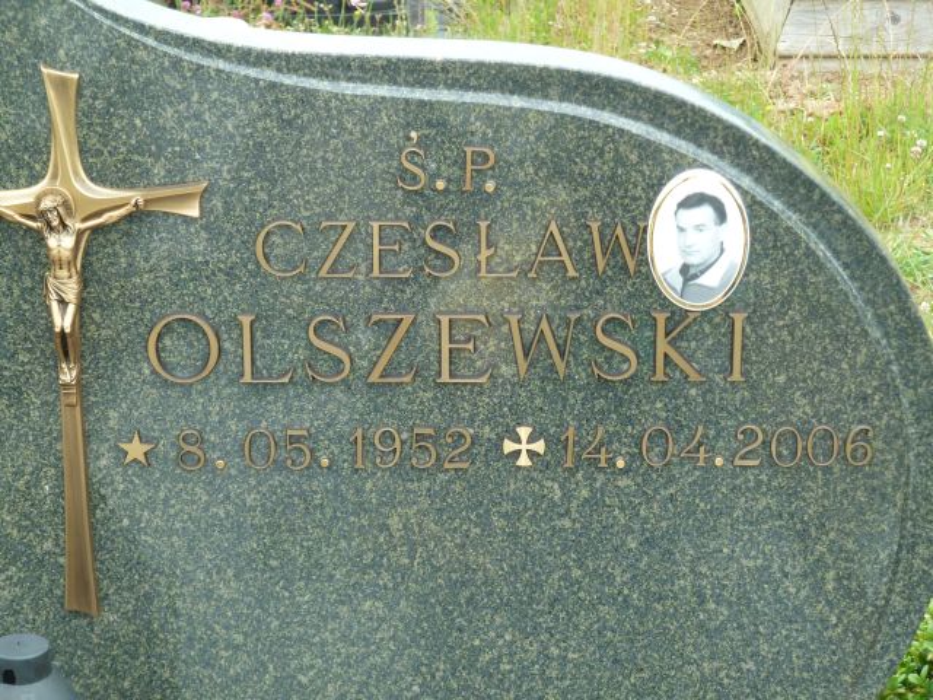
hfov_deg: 17.7
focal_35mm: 111
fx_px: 2992
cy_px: 350
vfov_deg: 13.3
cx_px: 466
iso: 100
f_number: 4.4
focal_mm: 18.2
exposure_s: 1/40
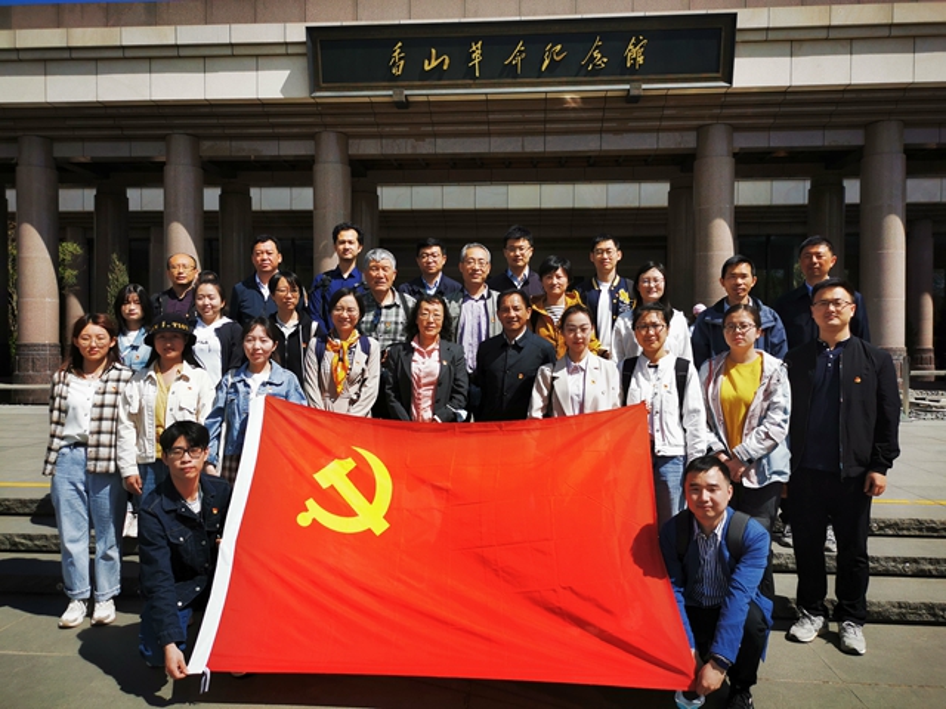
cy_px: 354
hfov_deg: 65.3
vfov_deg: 51.4
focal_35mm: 27
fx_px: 738
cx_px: 473
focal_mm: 5.58
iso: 50
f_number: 1.8
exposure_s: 1/3268
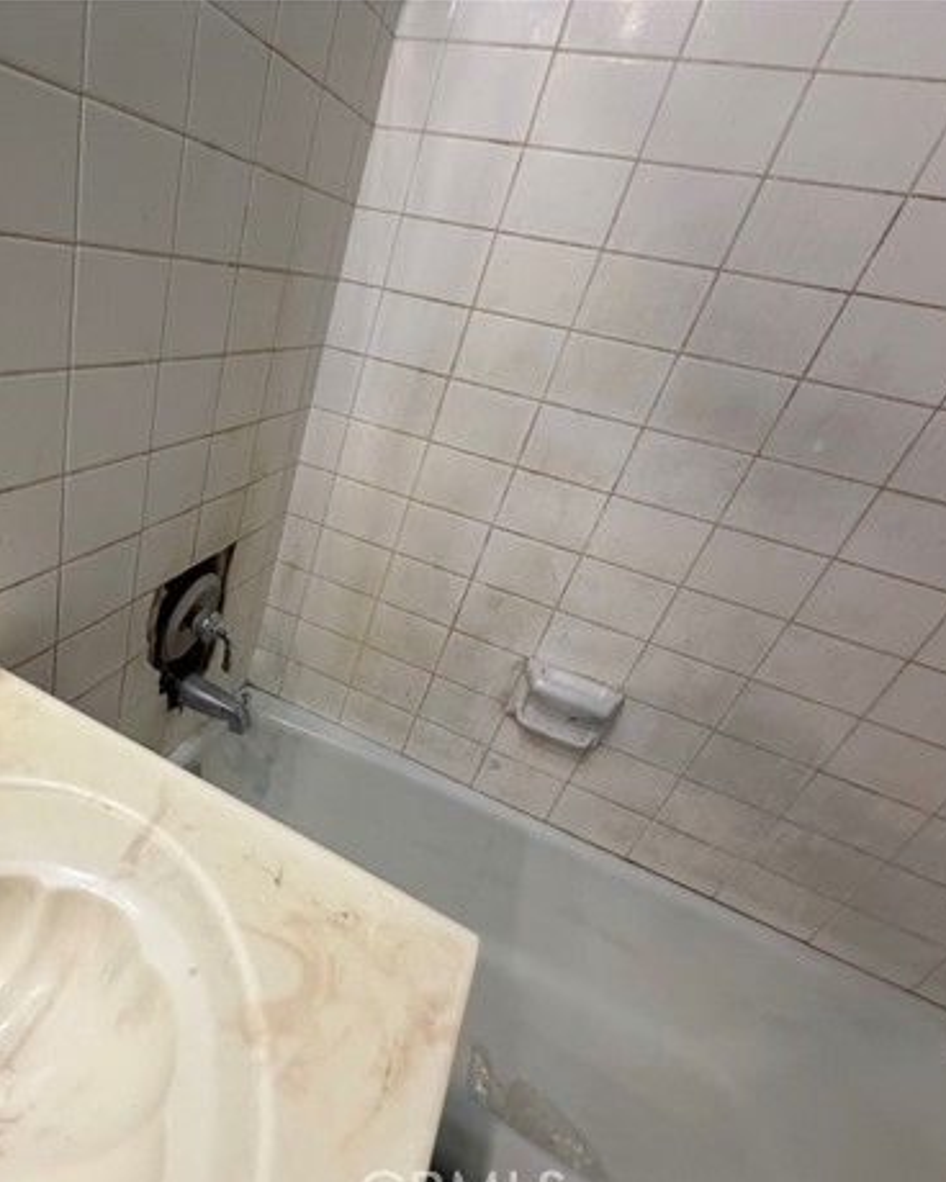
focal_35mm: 19
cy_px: 614
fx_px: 665
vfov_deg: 83.2
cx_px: 242
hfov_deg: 66.6
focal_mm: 2.22
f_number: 2.2
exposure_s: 1/60
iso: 160
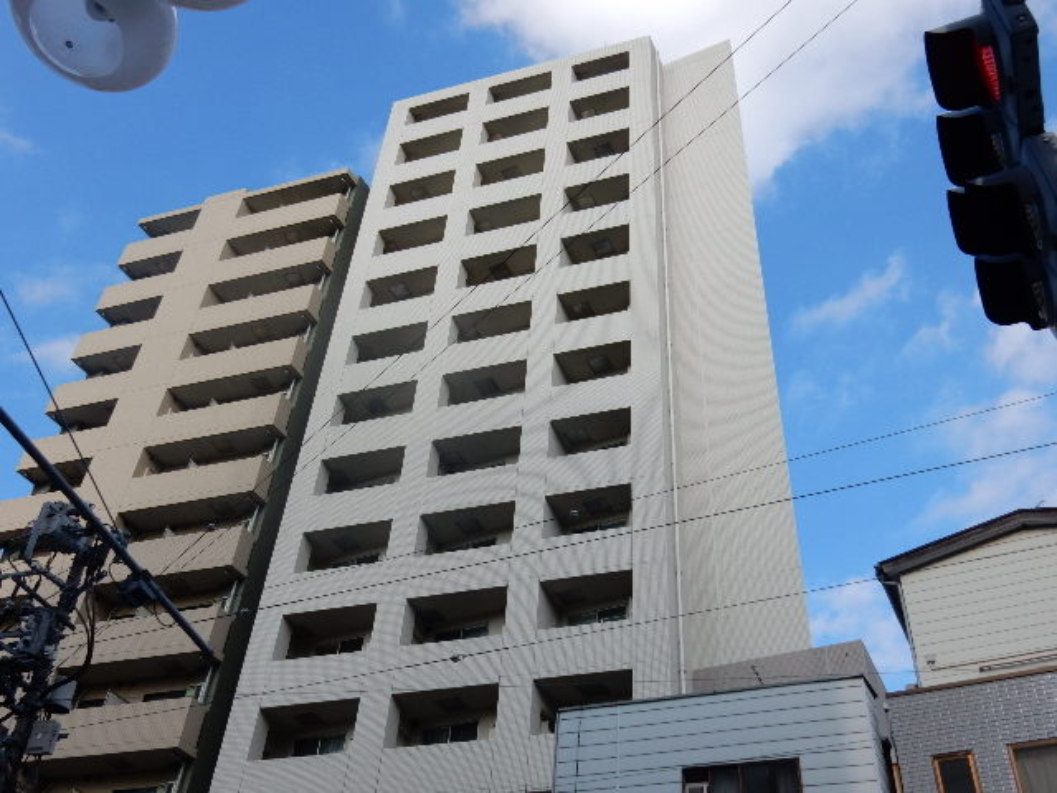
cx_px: 528
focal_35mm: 36
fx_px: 1099
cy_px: 396
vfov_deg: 39.7
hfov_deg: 51.4
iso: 125
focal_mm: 6.4
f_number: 4
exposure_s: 1/800
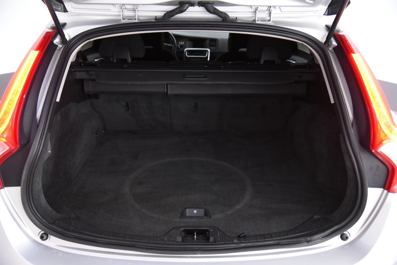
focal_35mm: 32
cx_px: 198
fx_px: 353
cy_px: 132
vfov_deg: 41.1
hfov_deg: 58.7
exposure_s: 1/40
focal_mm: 32
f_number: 4
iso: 4000
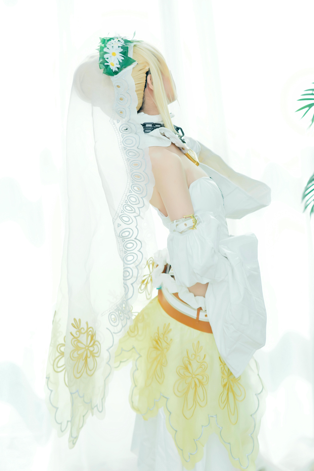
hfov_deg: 23.4
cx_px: 157
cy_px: 236
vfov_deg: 34.5
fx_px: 758
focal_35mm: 58
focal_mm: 58
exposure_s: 1/200
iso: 100
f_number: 2.8
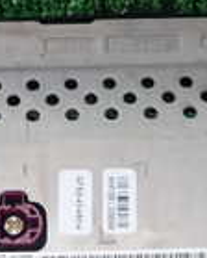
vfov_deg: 15.1
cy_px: 234
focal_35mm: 126
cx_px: 28
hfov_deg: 12.2
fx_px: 961
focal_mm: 5.5
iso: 320
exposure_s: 1/125
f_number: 2.3
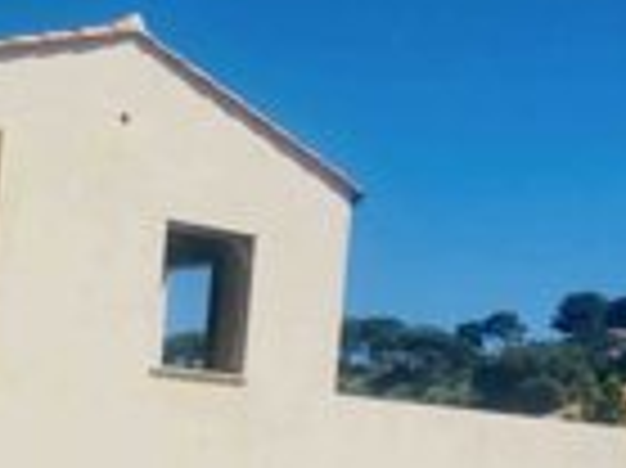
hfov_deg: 24.0
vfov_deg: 19.1
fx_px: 1355
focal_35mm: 75
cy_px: 450
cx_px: -95
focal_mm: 4.15
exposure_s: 1/3077
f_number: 2.2
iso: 25
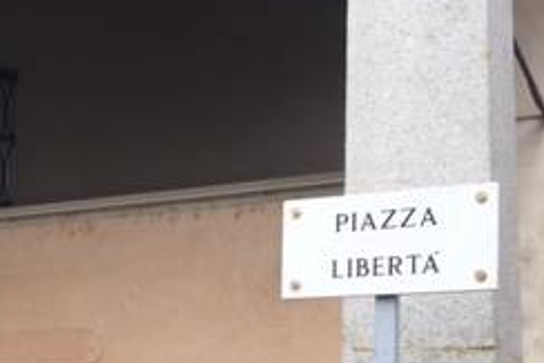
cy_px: 356
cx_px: -18
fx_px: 1194
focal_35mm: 79
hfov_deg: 24.3
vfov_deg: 16.9
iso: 32
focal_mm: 4.15
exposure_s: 1/106
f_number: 2.2
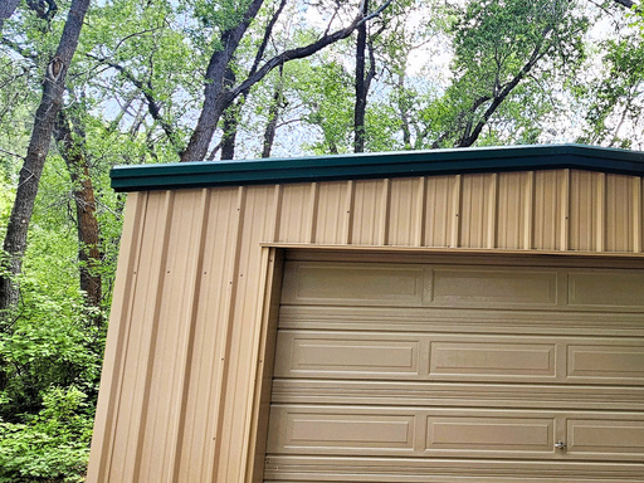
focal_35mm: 26
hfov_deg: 61.5
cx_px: 519
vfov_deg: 53.0
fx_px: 484
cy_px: 219
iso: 80
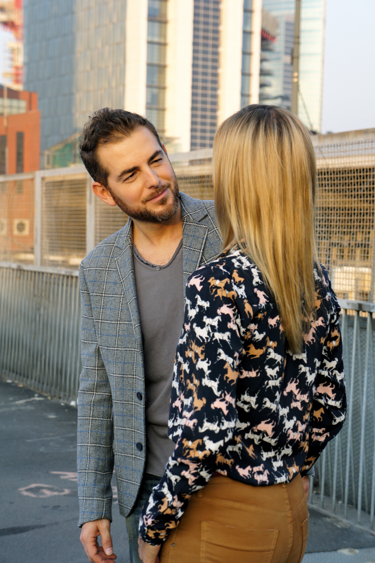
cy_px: 282
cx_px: 188
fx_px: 1291
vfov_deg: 24.6
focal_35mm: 82
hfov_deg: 16.5
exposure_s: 1/160
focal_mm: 55
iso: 200
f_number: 5.6
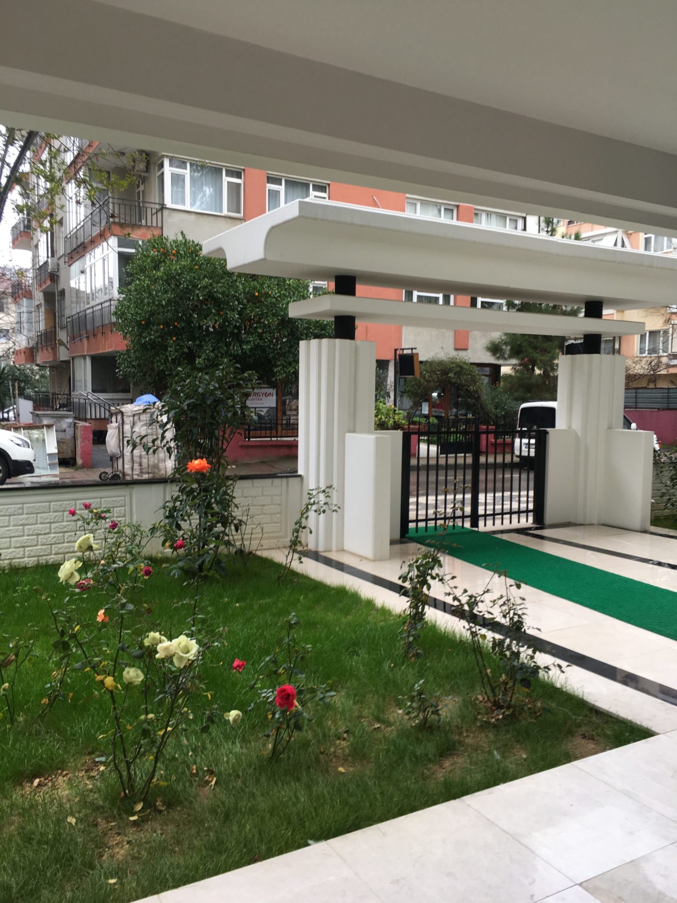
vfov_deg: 61.7
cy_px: 452
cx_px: 338
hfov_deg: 48.2
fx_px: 756
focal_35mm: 29
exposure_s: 1/50
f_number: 2.2
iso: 25
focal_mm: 4.15
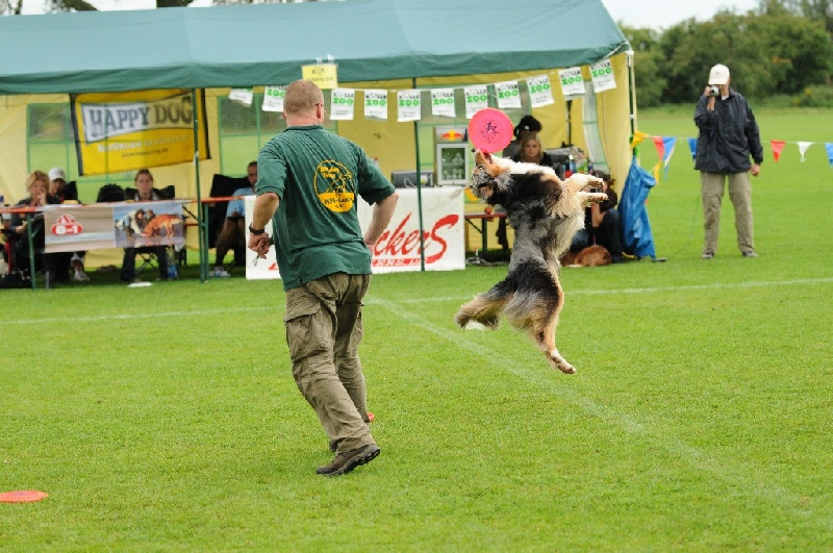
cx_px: 416
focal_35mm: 117
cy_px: 276
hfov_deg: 17.5
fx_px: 2703
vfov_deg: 11.7
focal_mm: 78
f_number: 2.8
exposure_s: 1/1250
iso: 500
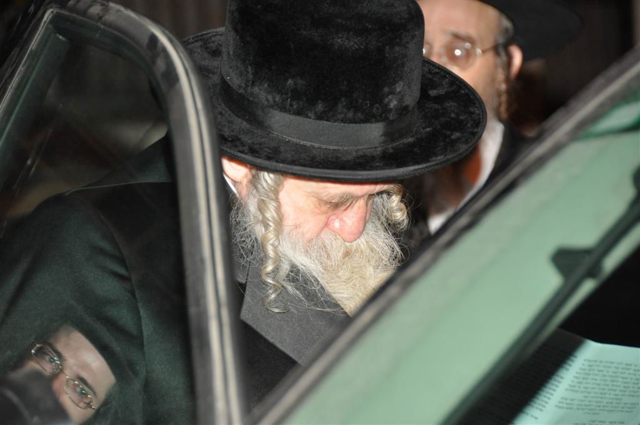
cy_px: 212
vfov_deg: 6.1
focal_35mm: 225
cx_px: 320
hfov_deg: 9.2
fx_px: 3995
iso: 800
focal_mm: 150
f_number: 5.6
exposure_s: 1/60
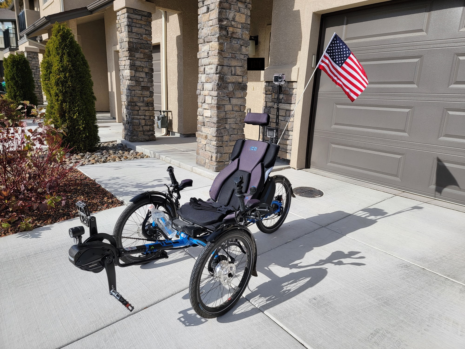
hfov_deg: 71.6
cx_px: 232
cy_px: 174
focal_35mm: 24
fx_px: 322
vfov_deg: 56.8
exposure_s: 1/1067
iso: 16
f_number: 1.8
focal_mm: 6.7
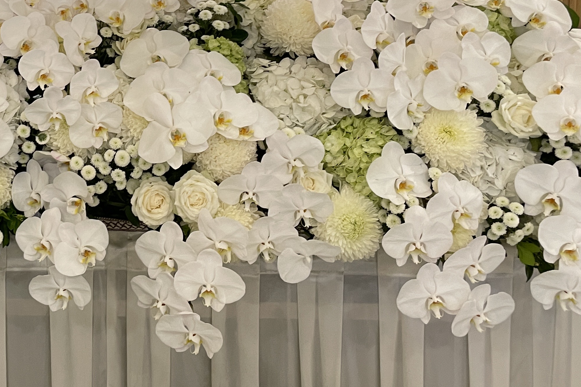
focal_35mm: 55
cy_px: -1
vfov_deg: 23.6
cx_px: 54
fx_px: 888
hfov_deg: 34.2
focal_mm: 4.2
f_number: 1.6
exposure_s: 1/60
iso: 80
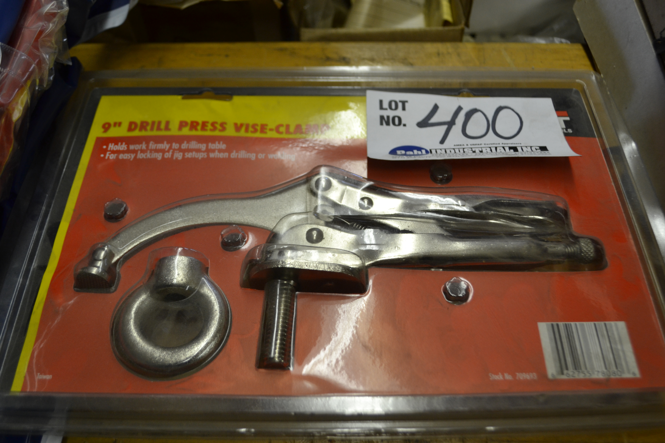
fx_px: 665
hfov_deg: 53.1
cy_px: 222
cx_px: 332
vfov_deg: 36.9
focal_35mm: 36
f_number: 4
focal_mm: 24
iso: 450
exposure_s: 1/60
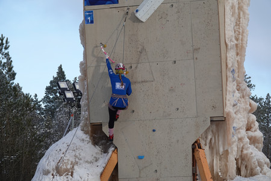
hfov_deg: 13.8
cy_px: 90
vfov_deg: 9.2
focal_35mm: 149
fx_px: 1122
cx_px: 136
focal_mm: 54.57
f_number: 4
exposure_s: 1/500
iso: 100
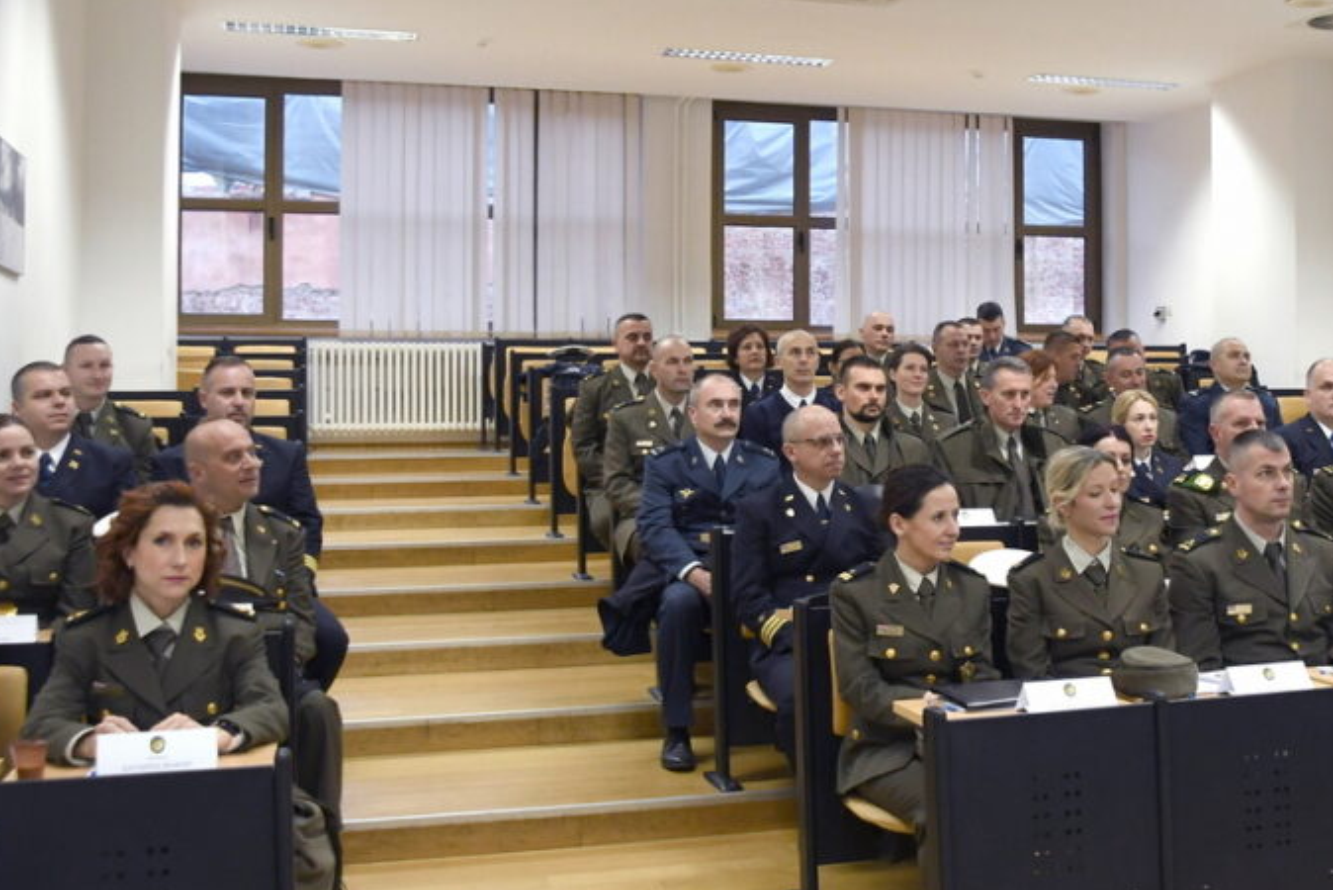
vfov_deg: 32.7
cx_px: 967
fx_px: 1519
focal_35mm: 41
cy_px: 418
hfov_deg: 46.0
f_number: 4.5
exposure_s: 1/60
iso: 1250
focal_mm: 18
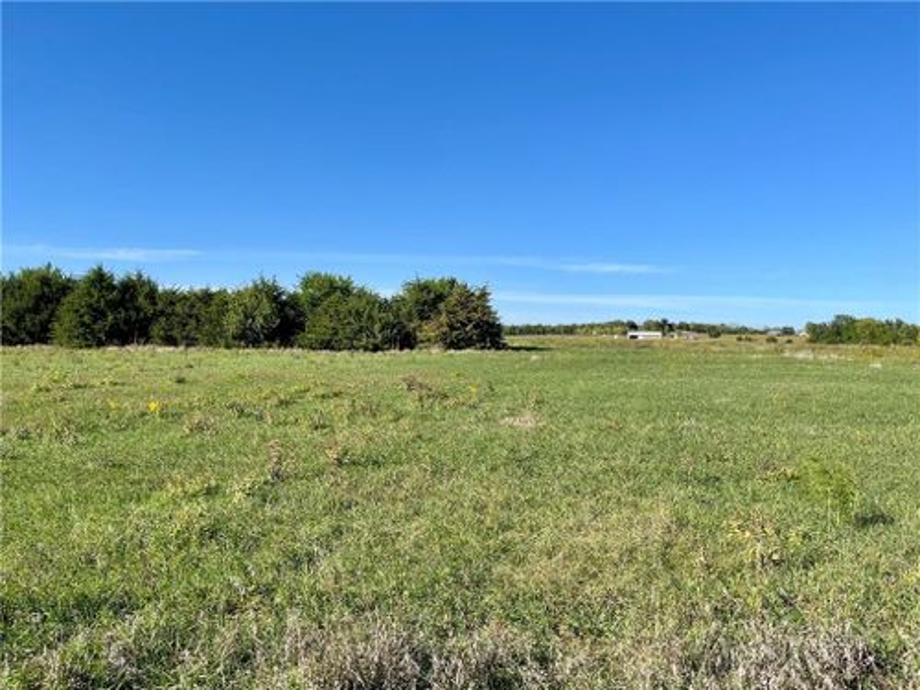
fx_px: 691
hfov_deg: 67.3
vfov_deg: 53.1
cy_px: 345
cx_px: 460
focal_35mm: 26
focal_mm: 5.1
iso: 50
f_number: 1.6
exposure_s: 1/3215
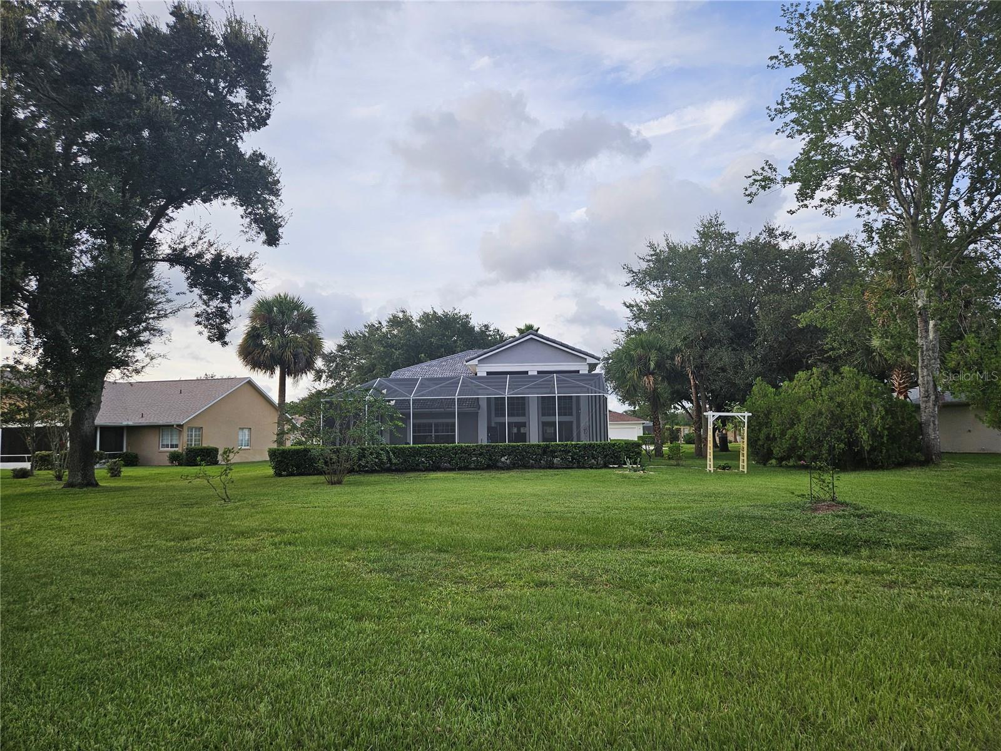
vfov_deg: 58.9
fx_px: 665
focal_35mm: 23
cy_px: 376
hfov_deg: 73.9
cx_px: 500
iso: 25
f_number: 1.8
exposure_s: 1/466
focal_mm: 5.4
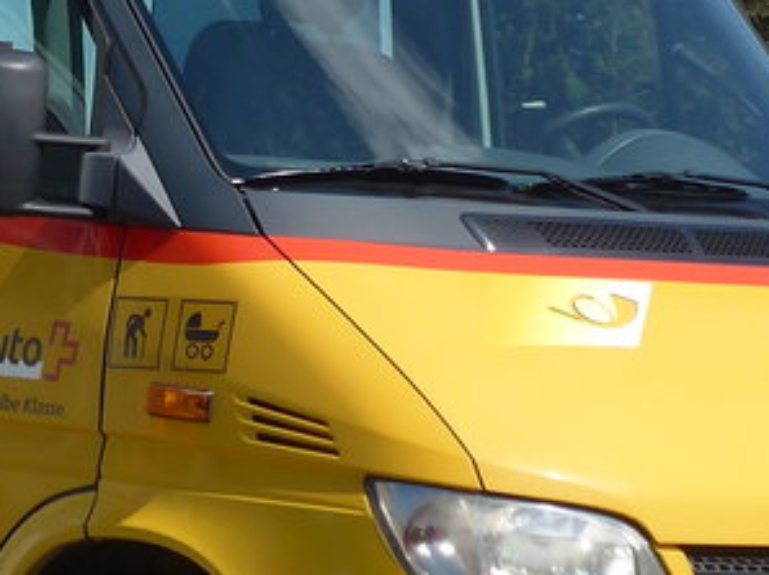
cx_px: -39
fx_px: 5549
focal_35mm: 250
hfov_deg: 7.9
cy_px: 57
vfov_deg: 5.9
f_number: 3.7
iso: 80
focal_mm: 12.7
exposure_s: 1/1300
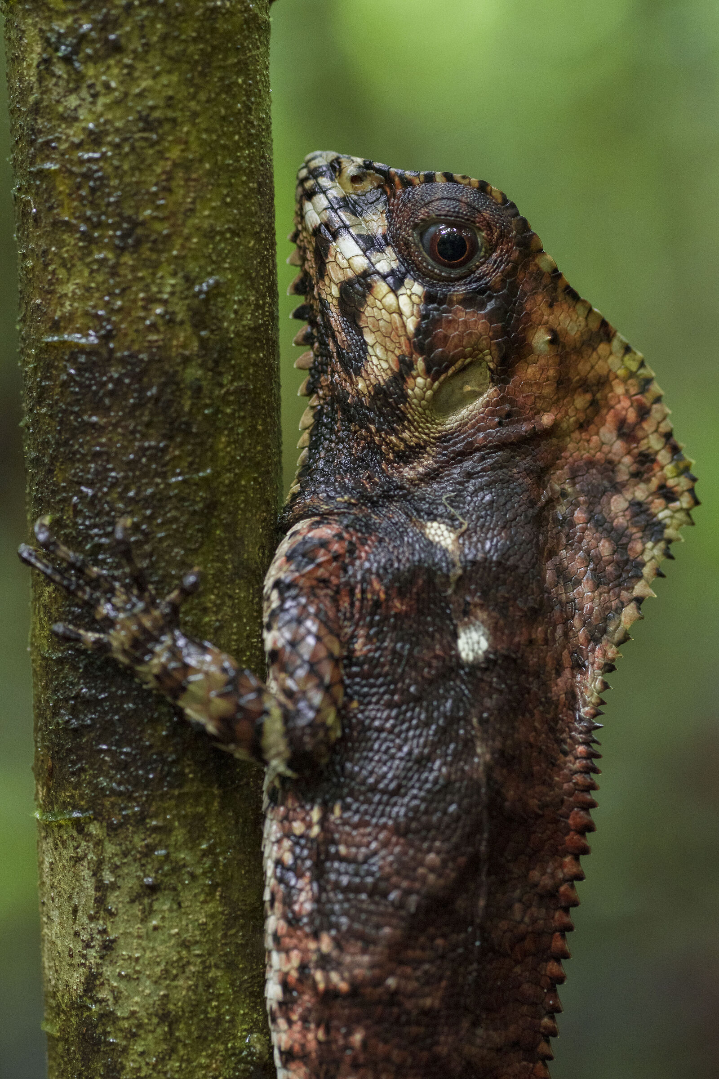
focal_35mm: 105
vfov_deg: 19.5
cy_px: 540
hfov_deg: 13.0
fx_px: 3145
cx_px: 360
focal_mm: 70
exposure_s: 1/80
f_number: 4.5
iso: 800
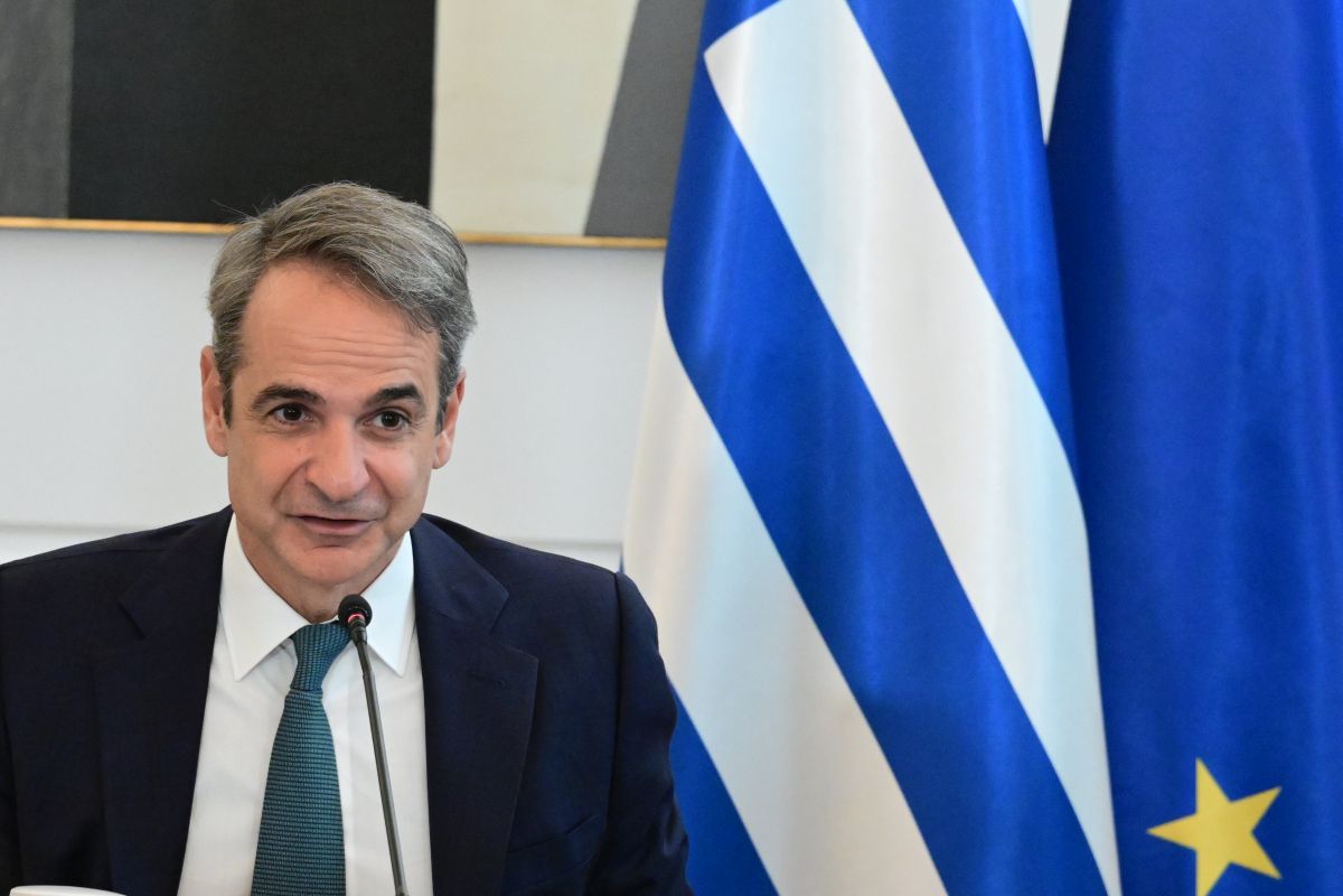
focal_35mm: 300
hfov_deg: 6.9
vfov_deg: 4.6
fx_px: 11191
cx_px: 672
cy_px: 448
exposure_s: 1/400
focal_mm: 200
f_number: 6.3
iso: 8000
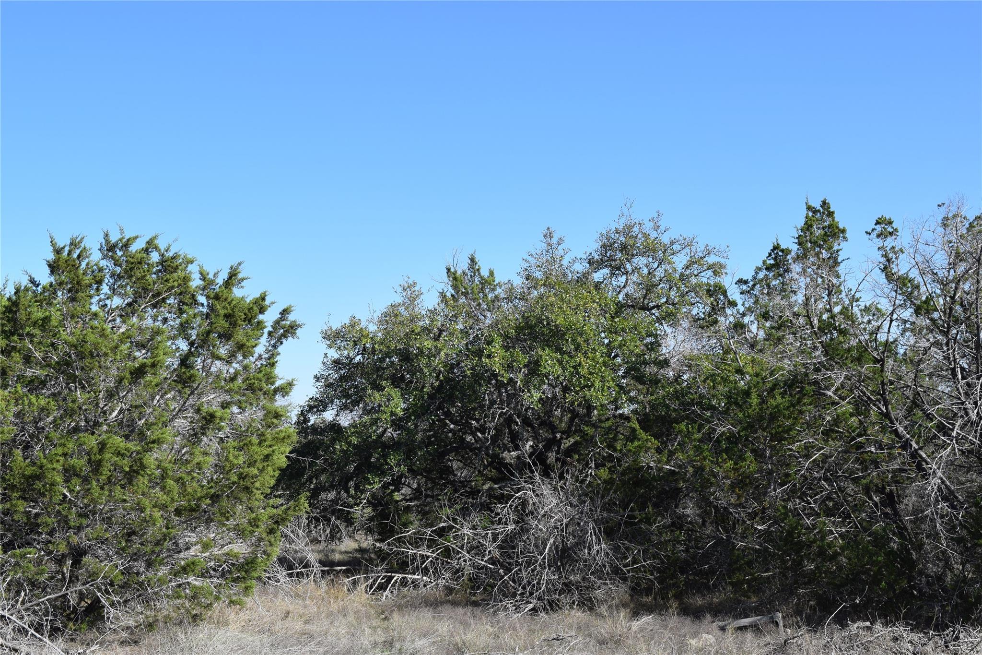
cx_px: 491
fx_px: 1309
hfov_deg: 41.1
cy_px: 328
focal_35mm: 48
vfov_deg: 28.1
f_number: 9
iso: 200
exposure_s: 1/320
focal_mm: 32
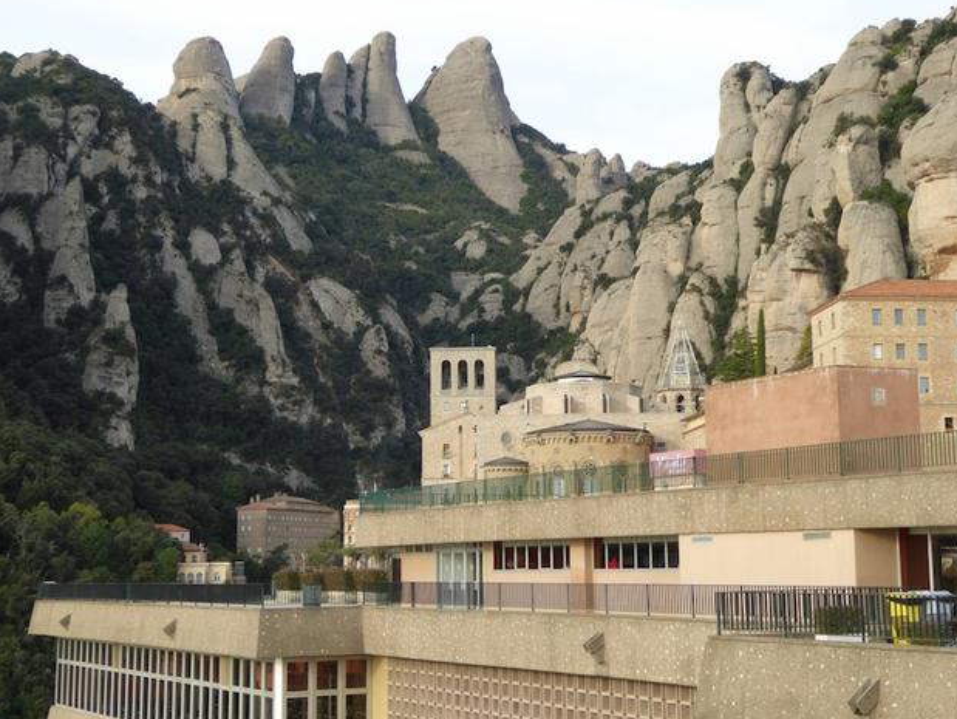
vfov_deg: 23.7
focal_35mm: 62
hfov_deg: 31.2
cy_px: 351
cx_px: 468
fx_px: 1715
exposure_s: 1/160
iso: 100
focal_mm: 10.3
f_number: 4.2
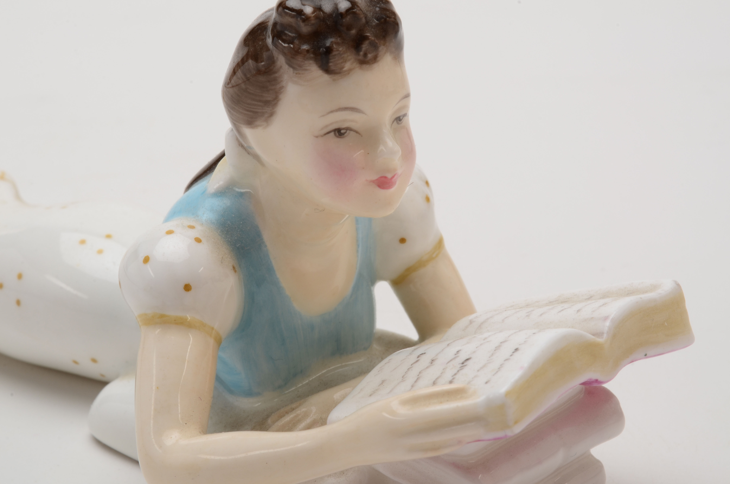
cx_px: 365
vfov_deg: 16.5
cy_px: 242
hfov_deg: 24.7
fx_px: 1669
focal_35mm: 82
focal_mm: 55
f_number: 29
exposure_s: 1/160
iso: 100
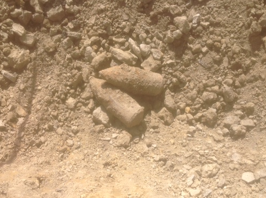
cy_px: 110
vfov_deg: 32.1
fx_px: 345
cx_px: 132
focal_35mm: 45
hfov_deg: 42.1
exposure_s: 1/1681
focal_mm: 4.28
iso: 50
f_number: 2.4
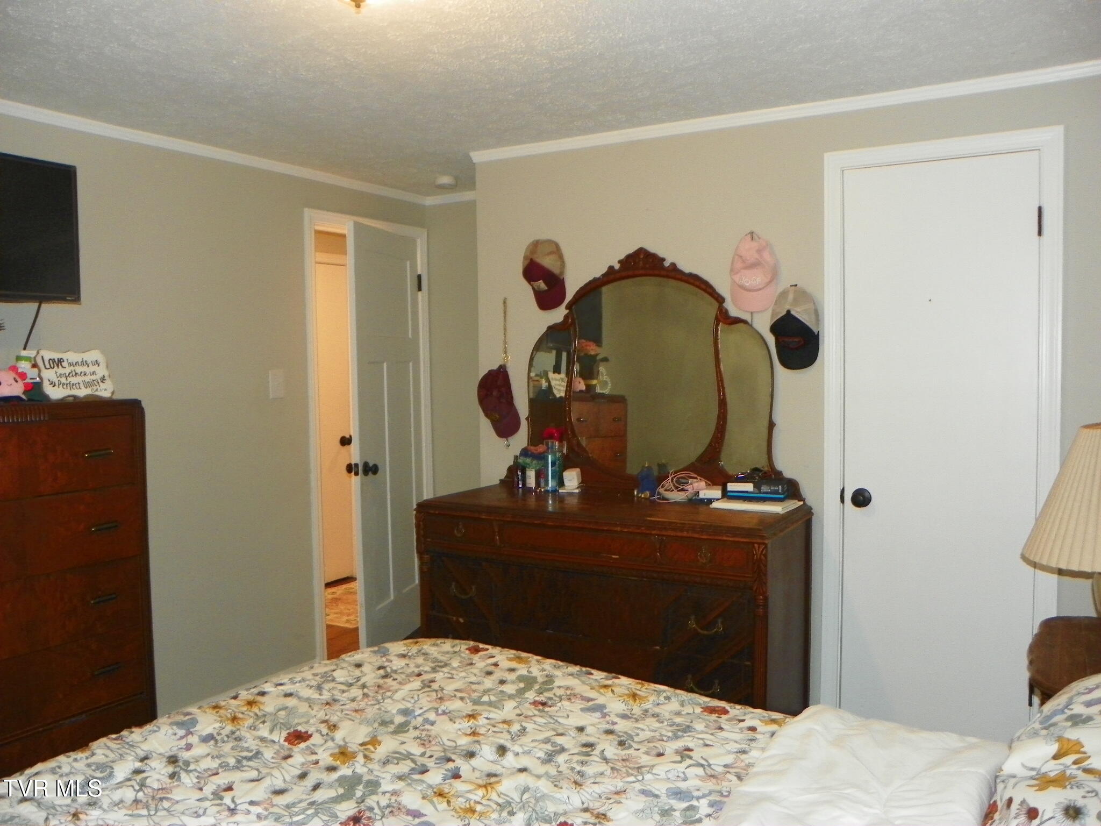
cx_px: 550
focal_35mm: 29
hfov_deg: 61.7
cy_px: 413
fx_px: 922
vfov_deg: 48.2
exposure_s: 1/30
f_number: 2.8
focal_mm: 5.2
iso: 200
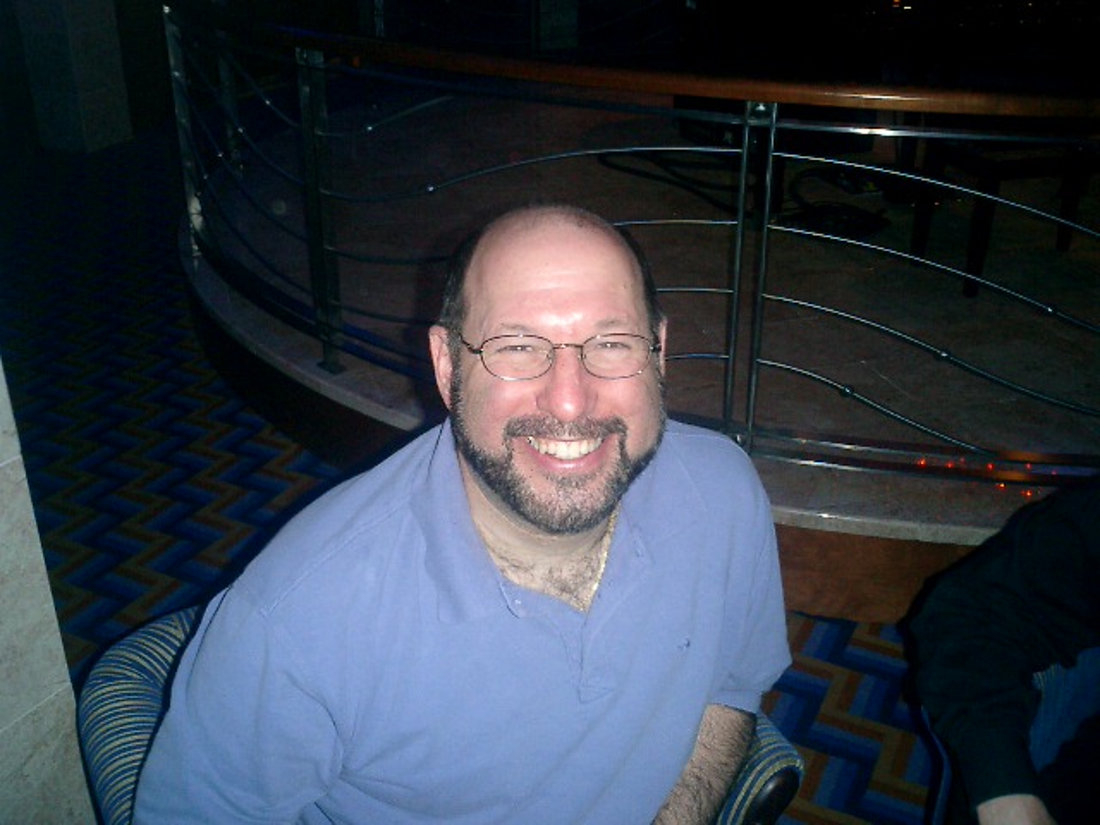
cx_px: 550
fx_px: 1144
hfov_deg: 51.4
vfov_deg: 39.7
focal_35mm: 36
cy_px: 412
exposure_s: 1/30
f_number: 3.2
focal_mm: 7.5
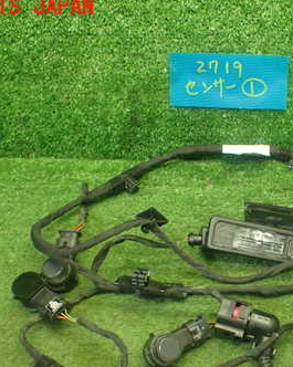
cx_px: 224
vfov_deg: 35.1
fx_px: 575
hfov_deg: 28.1
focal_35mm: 53
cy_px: 242
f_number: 2.3
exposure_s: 1/125
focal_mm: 5.4
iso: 640
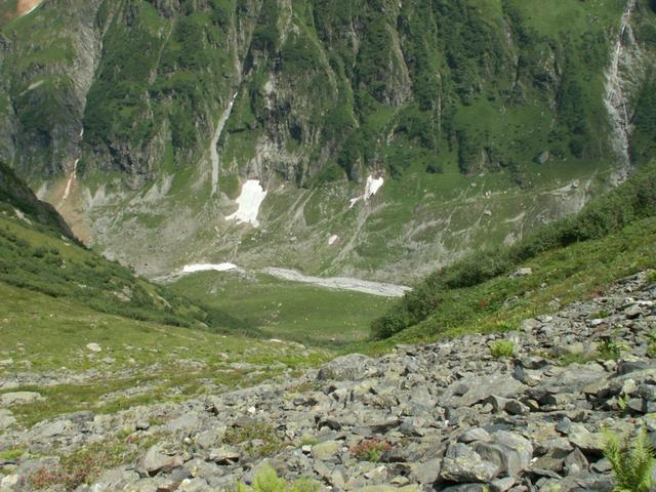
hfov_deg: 52.6
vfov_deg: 40.7
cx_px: 328
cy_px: 246
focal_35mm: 35
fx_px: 663
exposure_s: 1/200
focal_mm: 5.86
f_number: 6.3
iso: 50
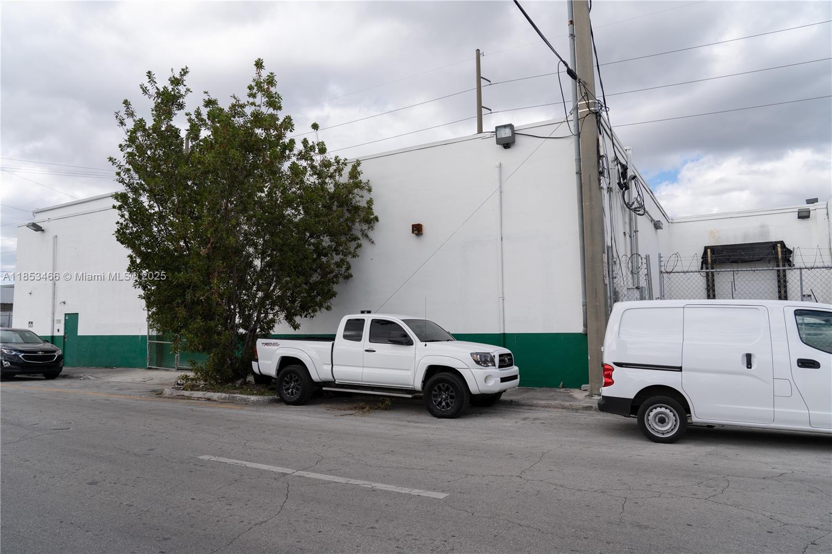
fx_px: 555
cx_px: 416
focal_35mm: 24
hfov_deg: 73.8
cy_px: 277
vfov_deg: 53.1
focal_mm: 24
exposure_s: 1/400
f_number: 5
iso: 100
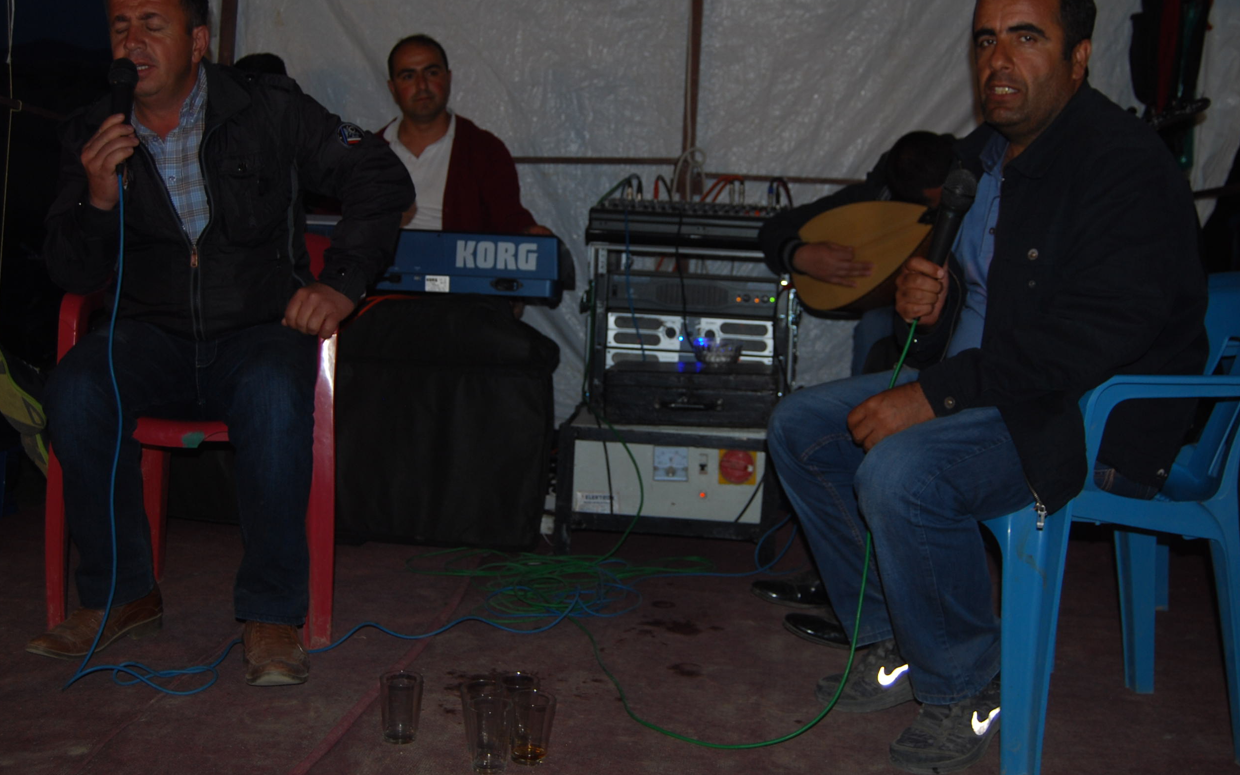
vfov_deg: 28.0
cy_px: 331
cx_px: 608
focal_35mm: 46
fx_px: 1554
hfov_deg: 43.5
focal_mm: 26
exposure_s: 1/60
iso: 200
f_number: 4
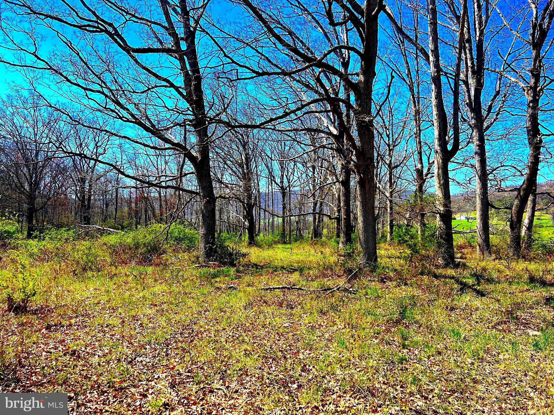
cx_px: 277
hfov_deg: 67.3
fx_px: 416
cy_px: 208
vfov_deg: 53.1
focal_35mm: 26
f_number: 1.5
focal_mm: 5.7
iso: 50
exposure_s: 1/2457
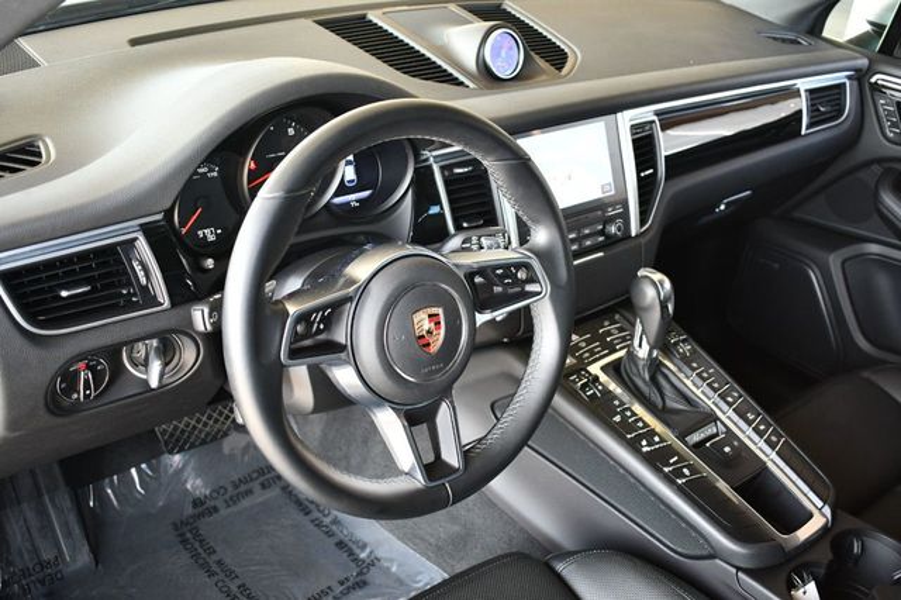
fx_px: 926
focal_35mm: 37
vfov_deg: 35.9
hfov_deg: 51.9
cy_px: 300
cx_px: 450
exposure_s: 1/125
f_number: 4
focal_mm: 25
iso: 1250
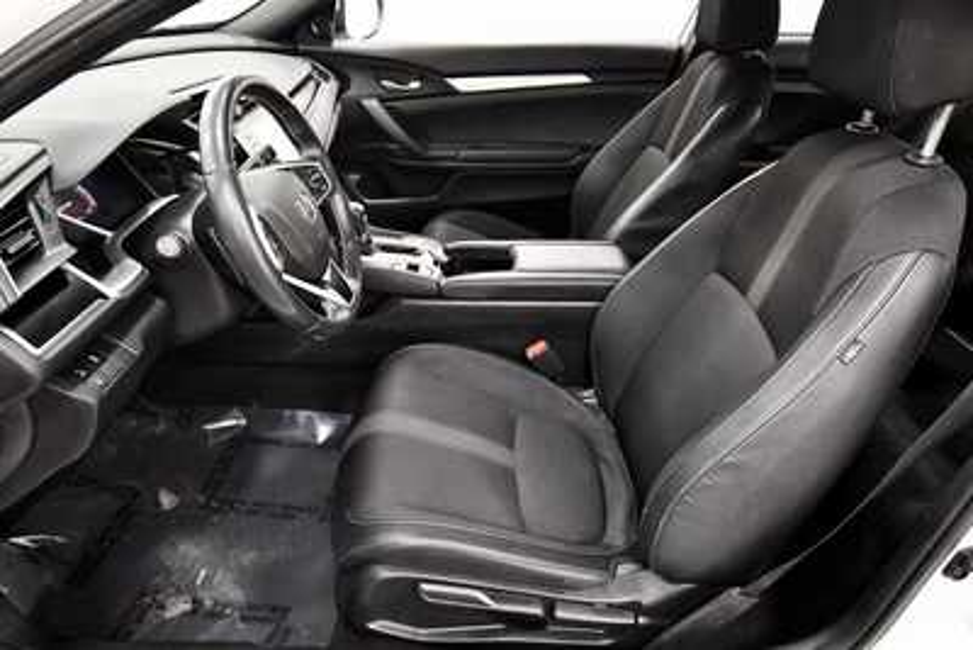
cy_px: 325
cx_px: 486
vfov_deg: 59.5
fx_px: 568
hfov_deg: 81.2
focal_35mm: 21
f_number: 5
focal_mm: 14
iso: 3600
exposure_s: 1/60
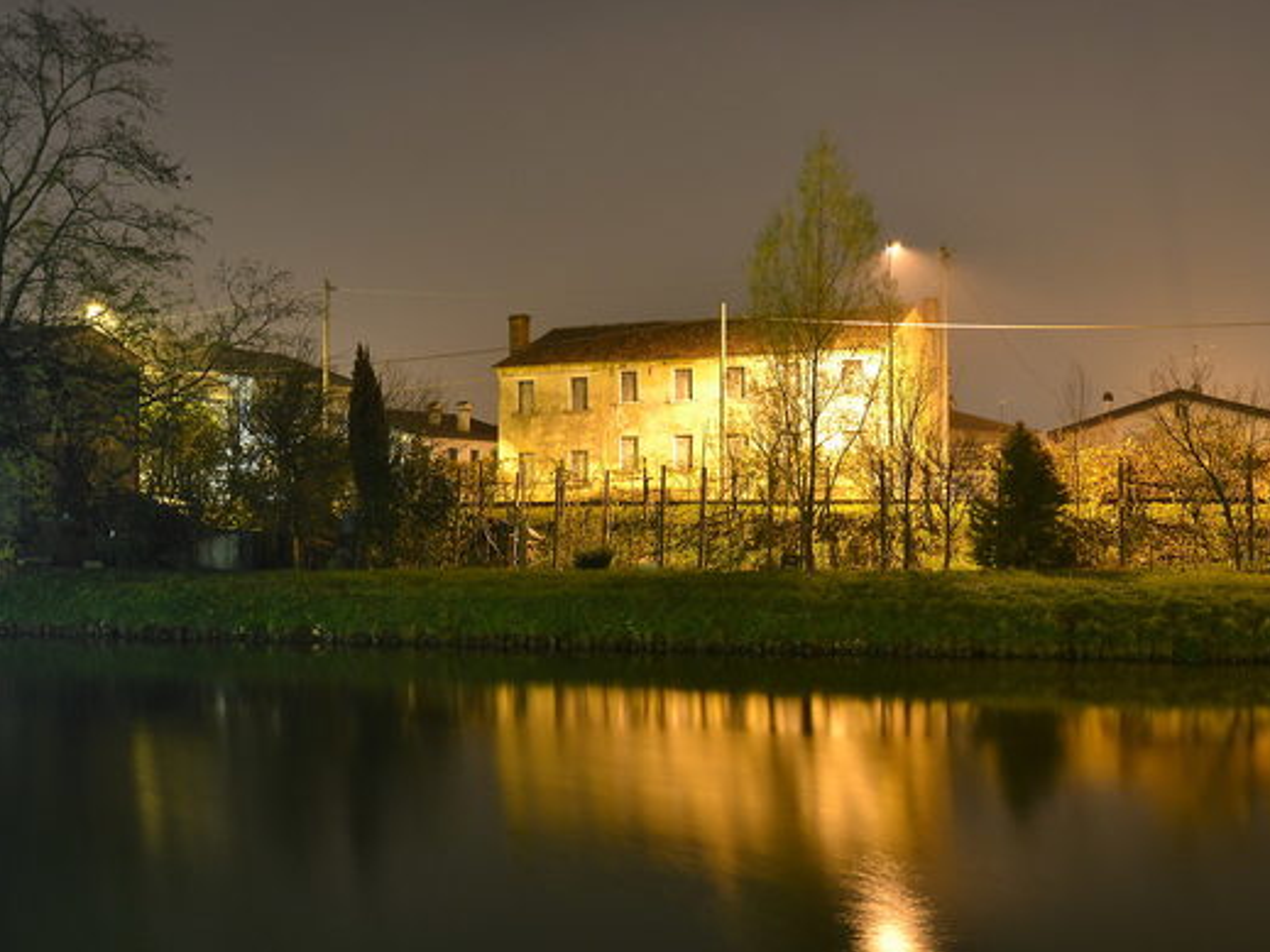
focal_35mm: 40
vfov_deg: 35.9
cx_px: 732
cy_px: 482
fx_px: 1467
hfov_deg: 46.7
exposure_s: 25
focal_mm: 24
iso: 400
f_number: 8
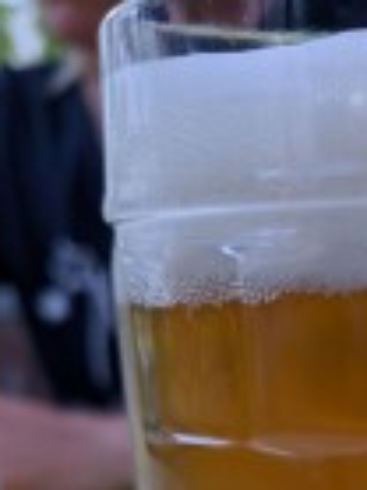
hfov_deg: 18.6
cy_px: 670
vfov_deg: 22.7
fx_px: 1062
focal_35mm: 75
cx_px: 431
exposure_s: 1/33.3
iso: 588
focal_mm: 4.67
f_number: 2
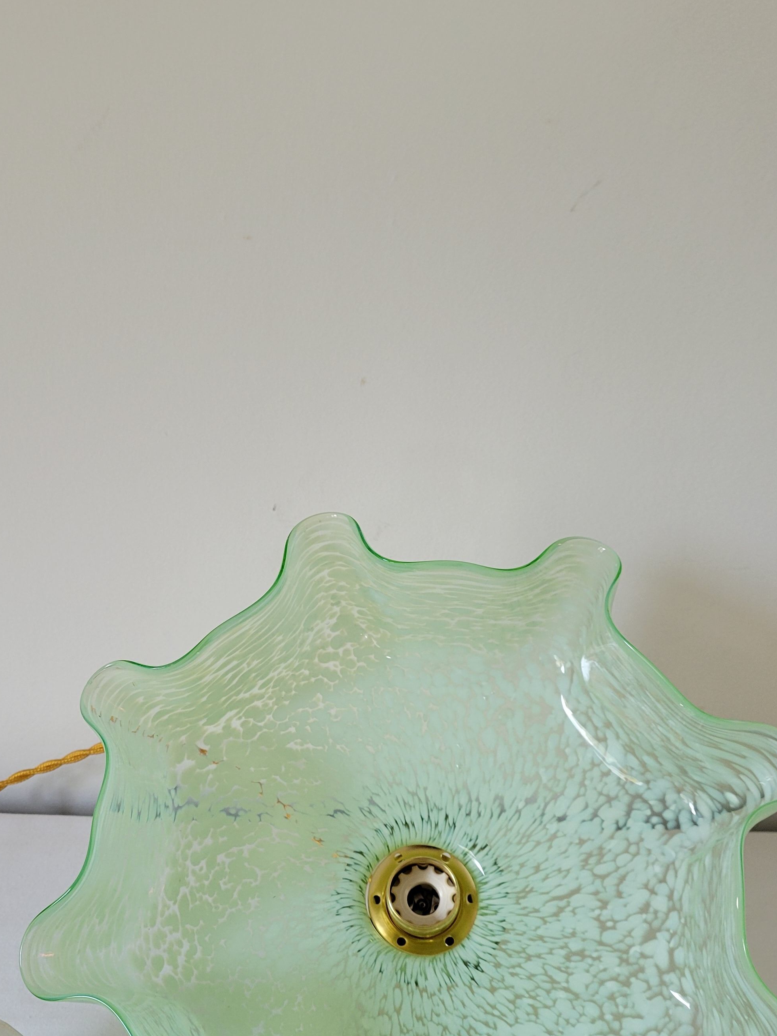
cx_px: 270
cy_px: 613
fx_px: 1197
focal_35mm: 40
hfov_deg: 35.7
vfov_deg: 46.6
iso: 200
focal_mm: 5.4
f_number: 1.8
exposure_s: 1/100
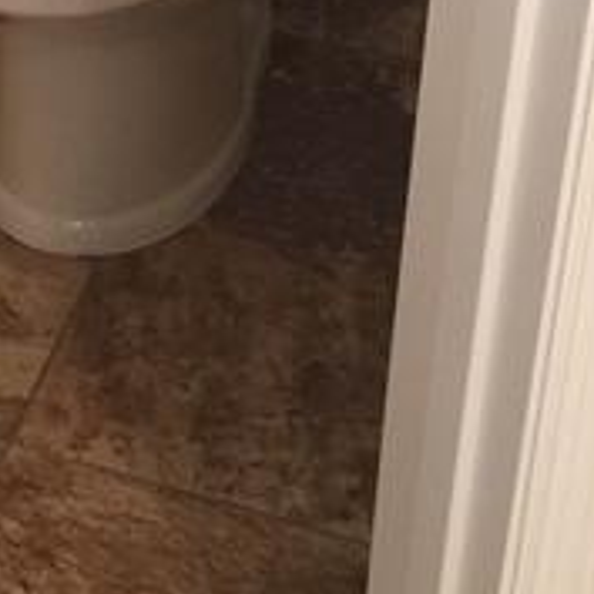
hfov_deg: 15.0
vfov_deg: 15.3
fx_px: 2155
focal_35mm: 111
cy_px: -74
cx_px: -164
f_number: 2.2
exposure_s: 1/15
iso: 100
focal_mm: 4.15
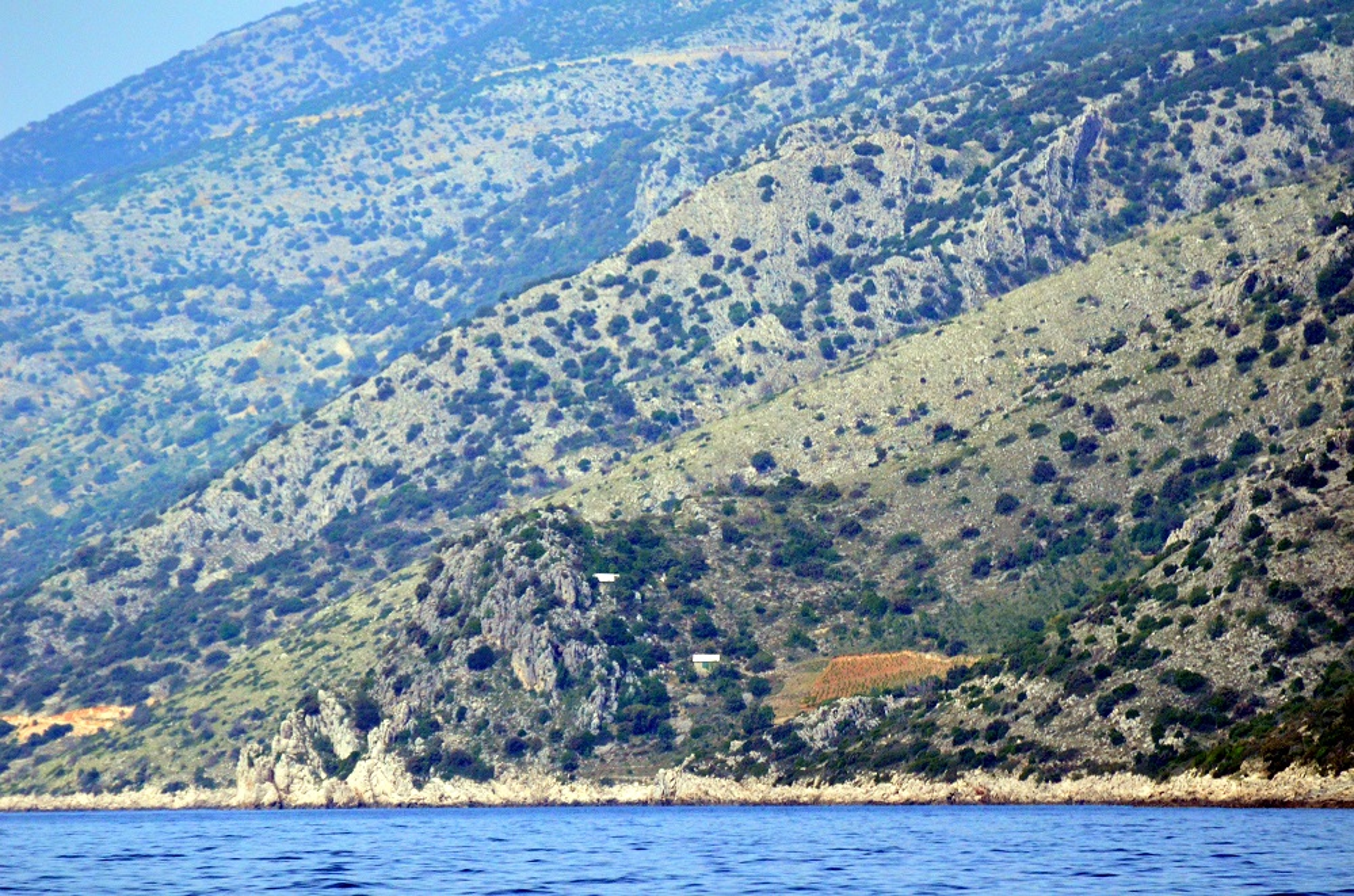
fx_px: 16885
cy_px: 448
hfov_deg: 4.6
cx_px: 677
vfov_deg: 3.0
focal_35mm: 450
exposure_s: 1/8000
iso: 2200
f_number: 6.3
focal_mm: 300
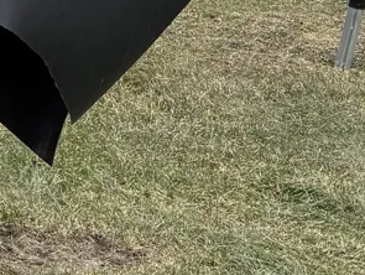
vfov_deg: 11.3
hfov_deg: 12.3
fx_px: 1372
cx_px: -483
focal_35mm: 130
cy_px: -32
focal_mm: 6.76
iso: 100
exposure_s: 1/2801
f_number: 1.78
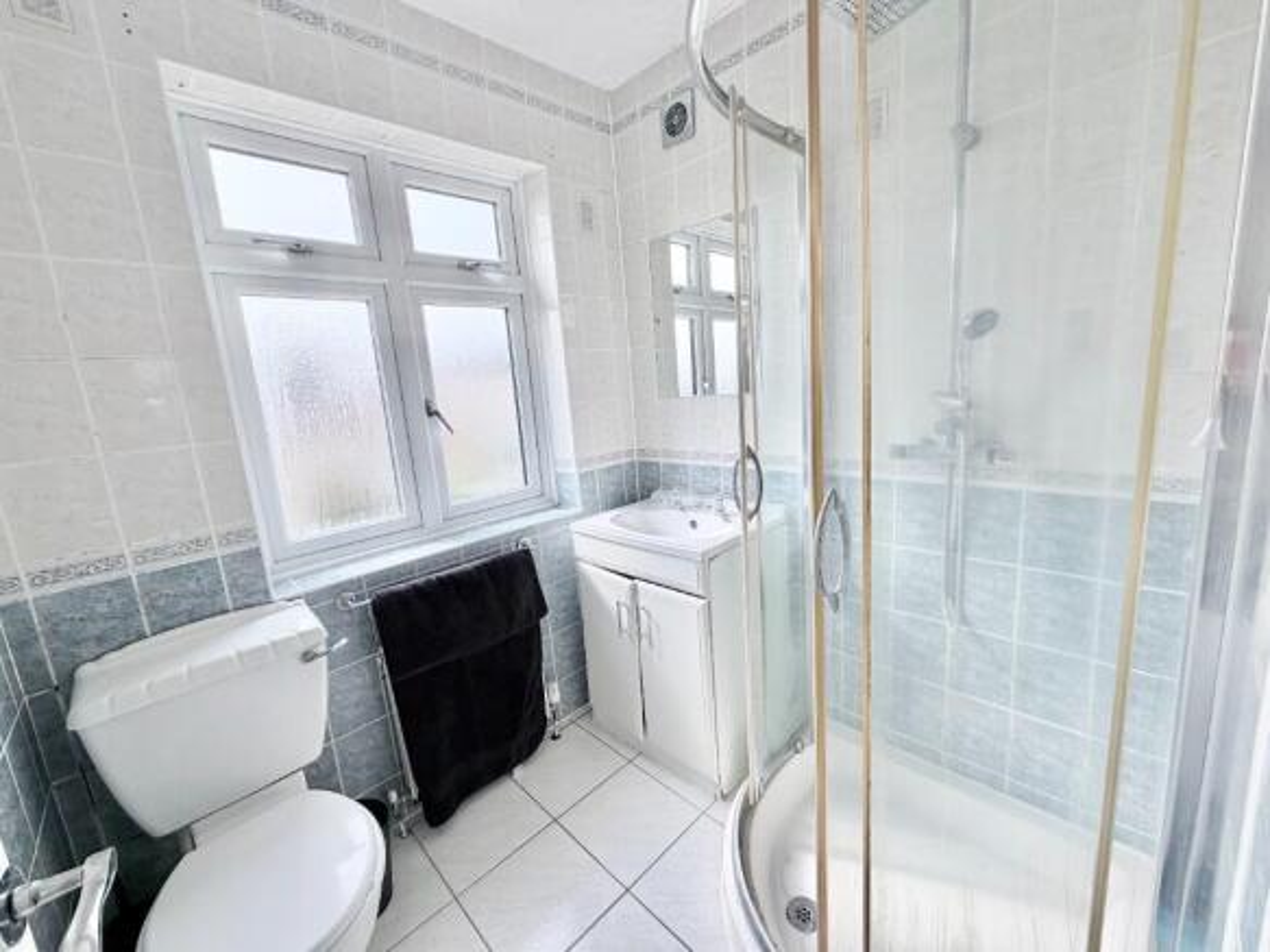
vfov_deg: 85.7
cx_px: 635
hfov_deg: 102.1
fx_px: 514
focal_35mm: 14
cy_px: 476
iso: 50
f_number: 2.2
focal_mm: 2.22
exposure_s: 1/226
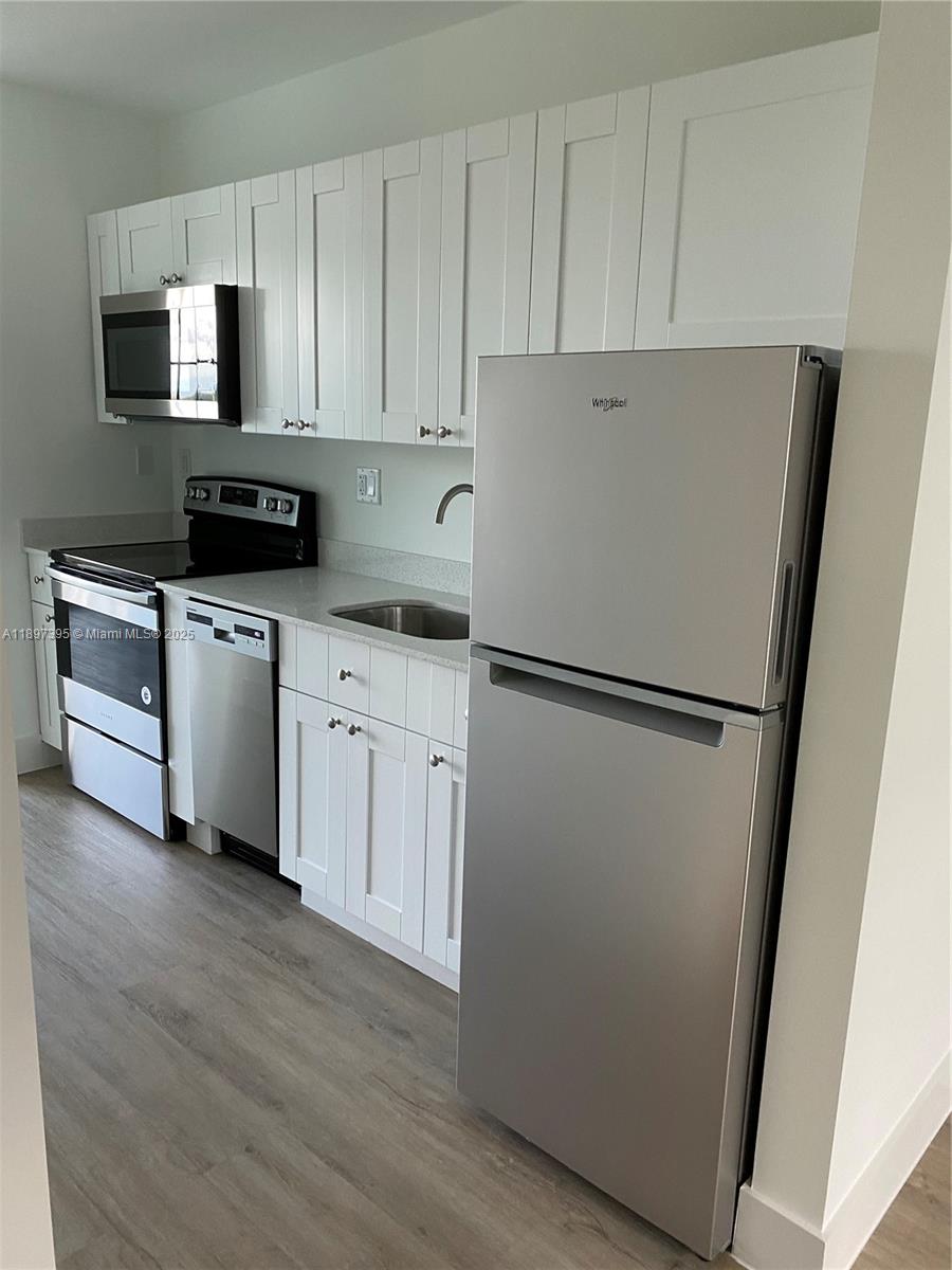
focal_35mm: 26
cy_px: 635
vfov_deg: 67.3
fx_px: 953
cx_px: 476
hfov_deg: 53.1
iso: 160
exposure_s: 1/60
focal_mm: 4.25
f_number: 1.8
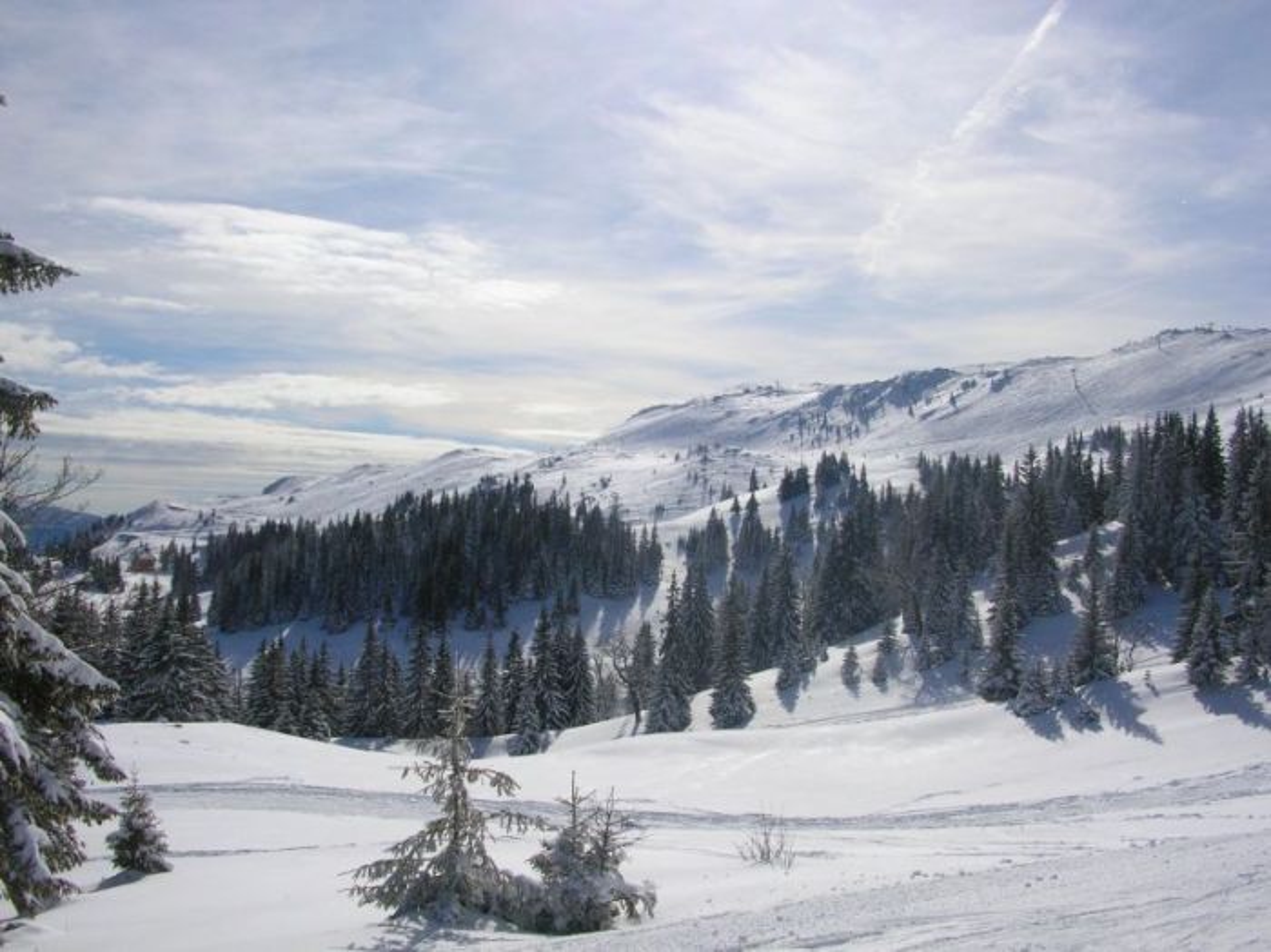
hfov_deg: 52.7
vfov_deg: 40.7
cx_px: 636
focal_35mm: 35
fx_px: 1284
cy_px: 476
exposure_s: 1/1068
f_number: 5.6
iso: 50
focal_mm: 5.8
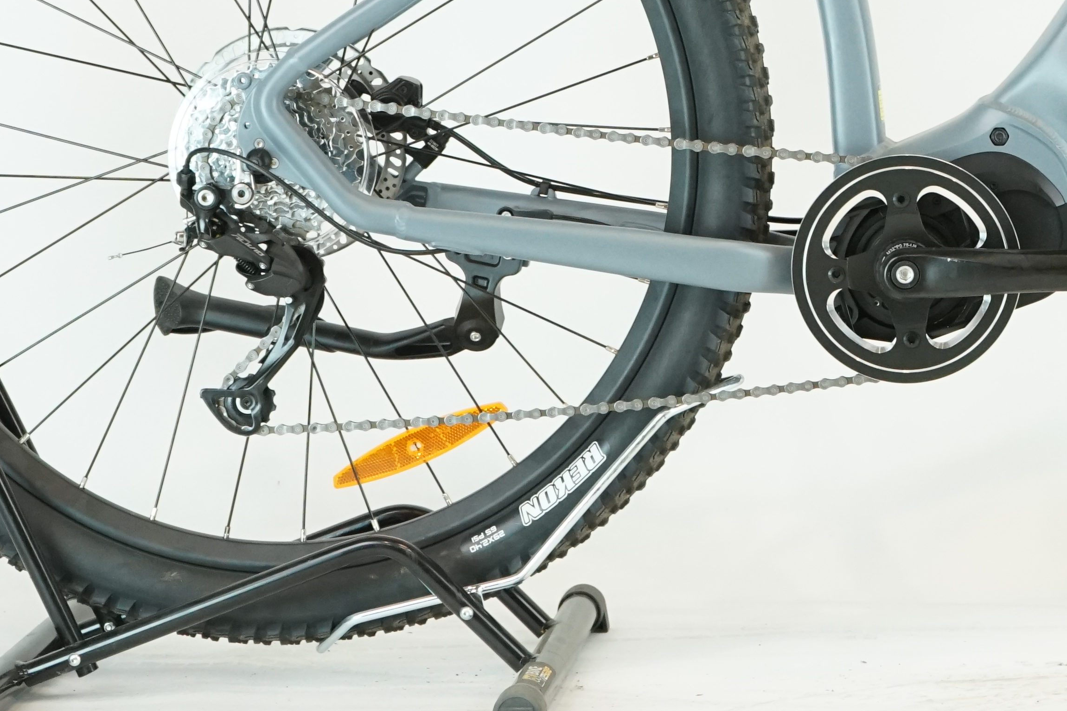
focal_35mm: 146
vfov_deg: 9.3
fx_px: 4327
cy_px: -72
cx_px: 1095
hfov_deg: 13.8
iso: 2000
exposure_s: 1/200
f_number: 6.3
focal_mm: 56
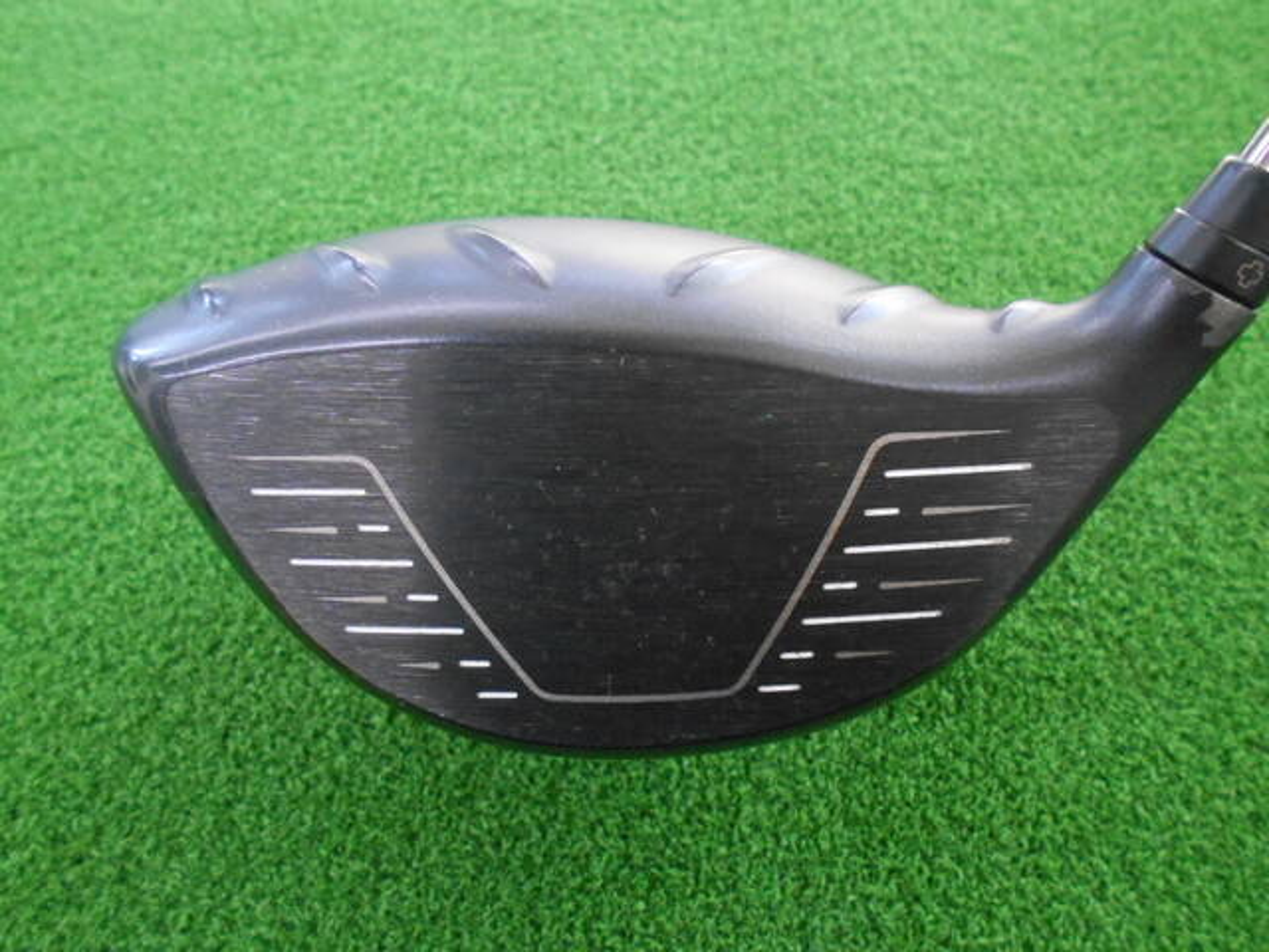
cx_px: 634
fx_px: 953
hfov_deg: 67.3
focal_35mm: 26
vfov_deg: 53.1
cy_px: 476
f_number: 3.2
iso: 800
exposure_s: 1/80
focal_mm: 4.6
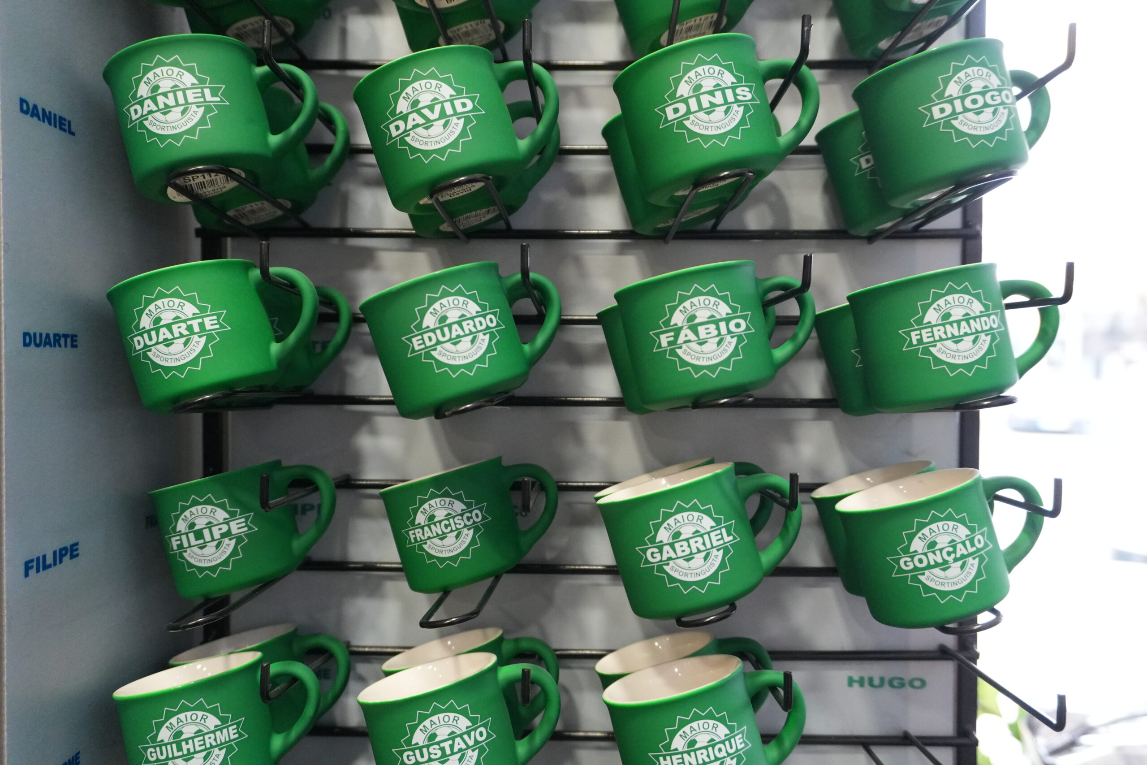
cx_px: 574
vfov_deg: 41.7
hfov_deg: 59.5
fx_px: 1004
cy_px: 382
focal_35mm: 32
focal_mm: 21
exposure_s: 1/160
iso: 3200
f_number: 4
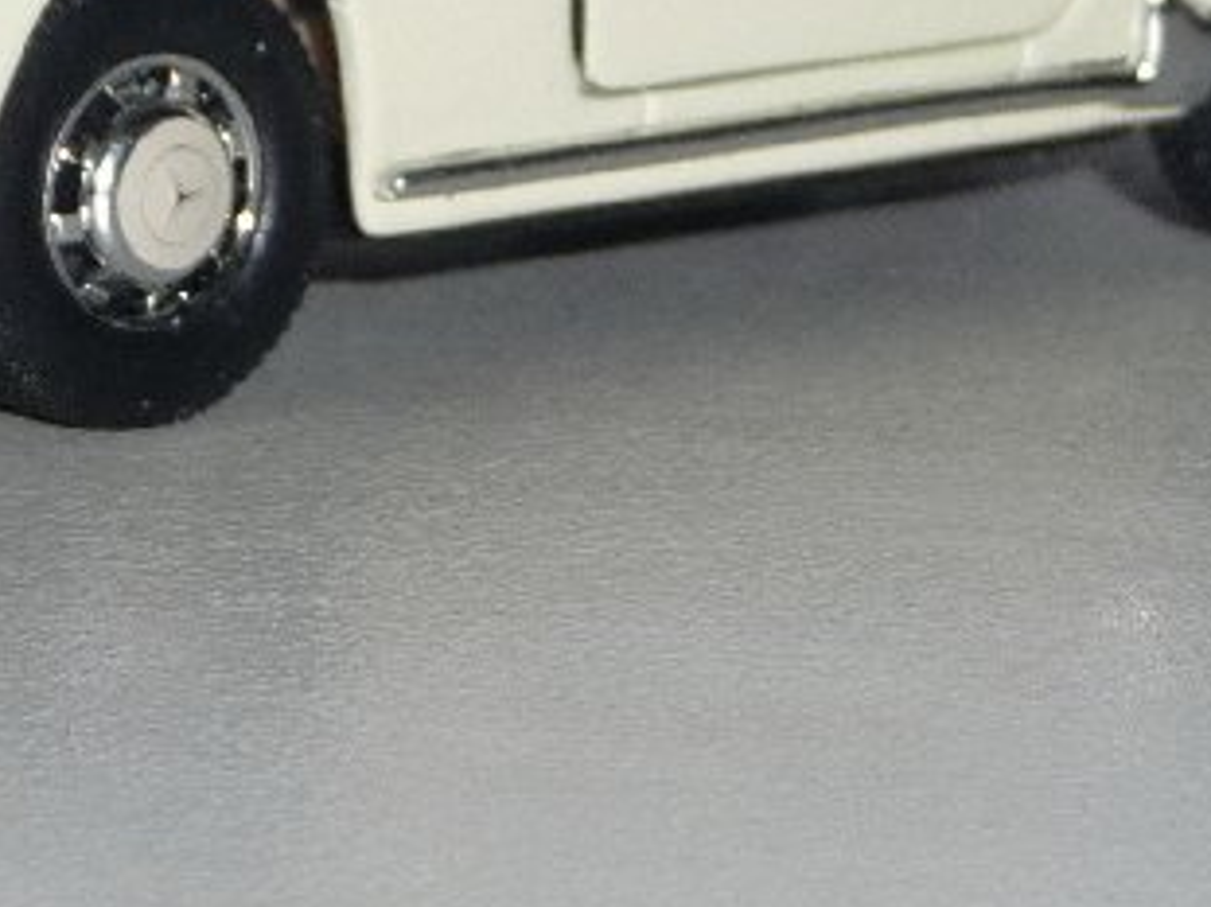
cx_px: 366
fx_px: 10246
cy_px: -183
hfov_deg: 6.8
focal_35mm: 293
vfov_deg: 5.1
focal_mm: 14.2
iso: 100
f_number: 4.7
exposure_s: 1/40
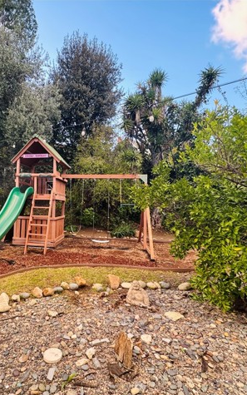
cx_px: 75
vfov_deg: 85.1
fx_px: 215
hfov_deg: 57.8
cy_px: 199
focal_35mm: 20
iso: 160
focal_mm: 2.22
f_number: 2.2
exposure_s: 1/99
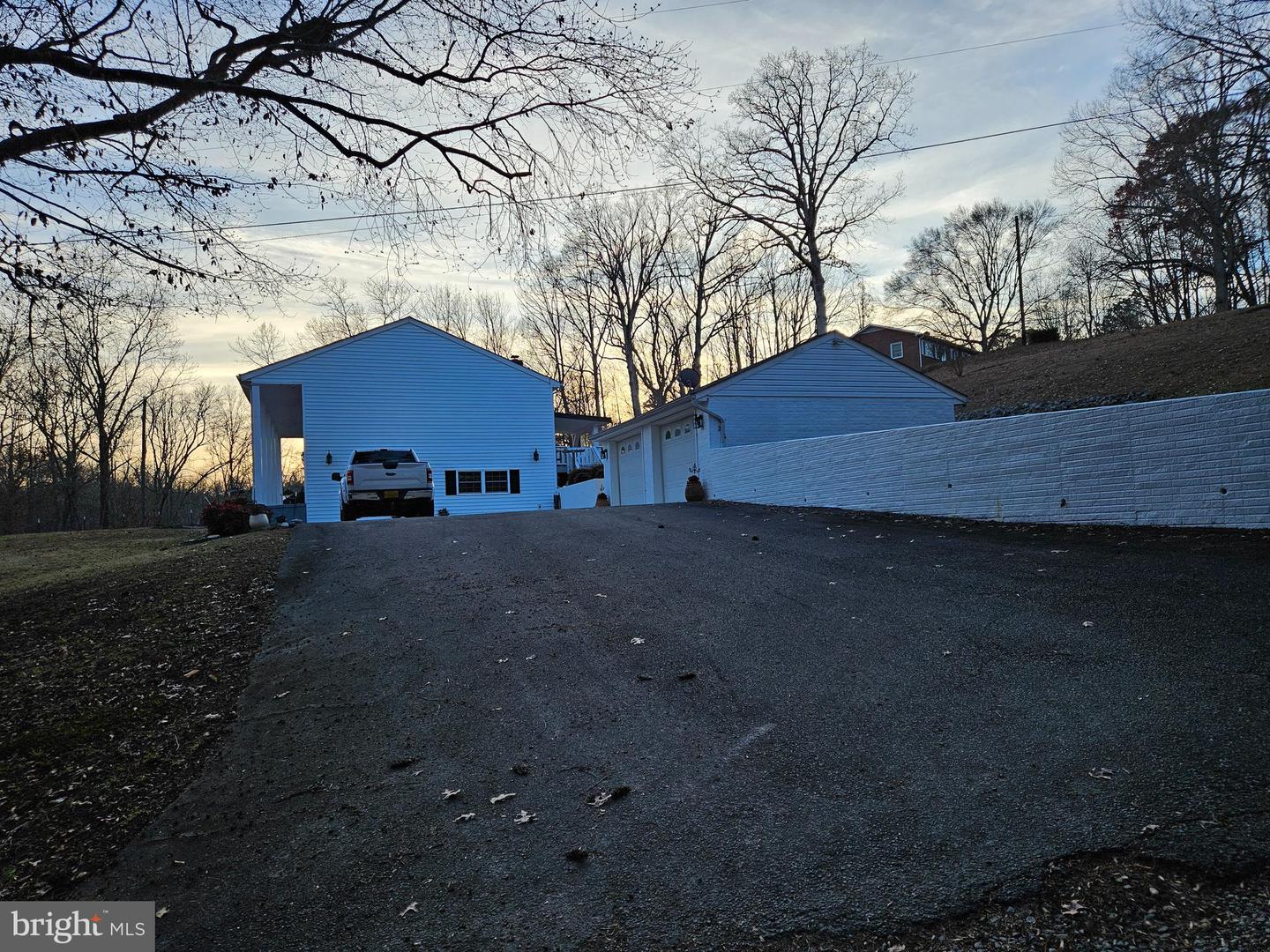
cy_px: 476
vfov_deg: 58.9
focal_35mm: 23
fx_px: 844
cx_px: 635
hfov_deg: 73.9
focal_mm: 5.4
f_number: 1.8
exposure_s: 1/449
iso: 40
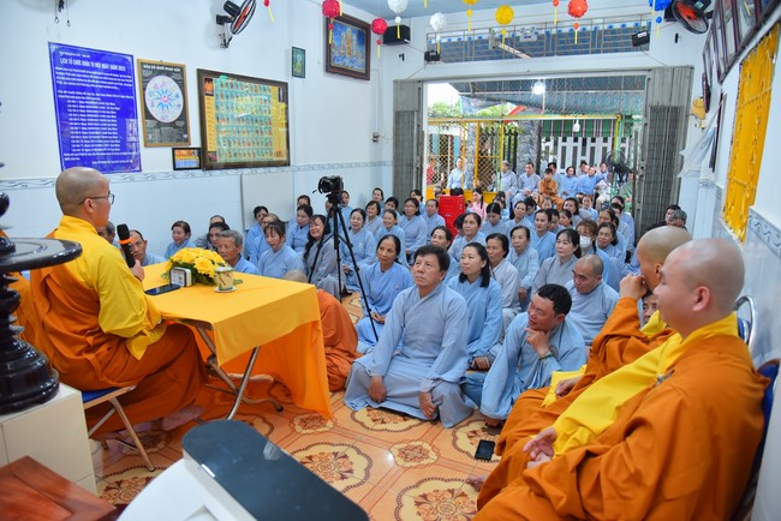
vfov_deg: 53.2
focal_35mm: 24
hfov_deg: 73.7
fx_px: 521
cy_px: 260
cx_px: 390
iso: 500
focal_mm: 24
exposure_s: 1/125
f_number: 4.5
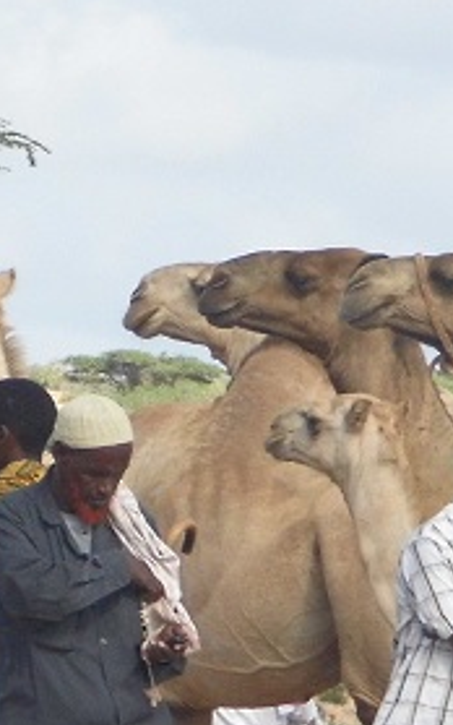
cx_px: -26
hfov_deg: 1.9
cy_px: 529
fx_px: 13793
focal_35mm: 699
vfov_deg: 3.0
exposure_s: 1/500
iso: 100
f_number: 5.1
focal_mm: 32.1
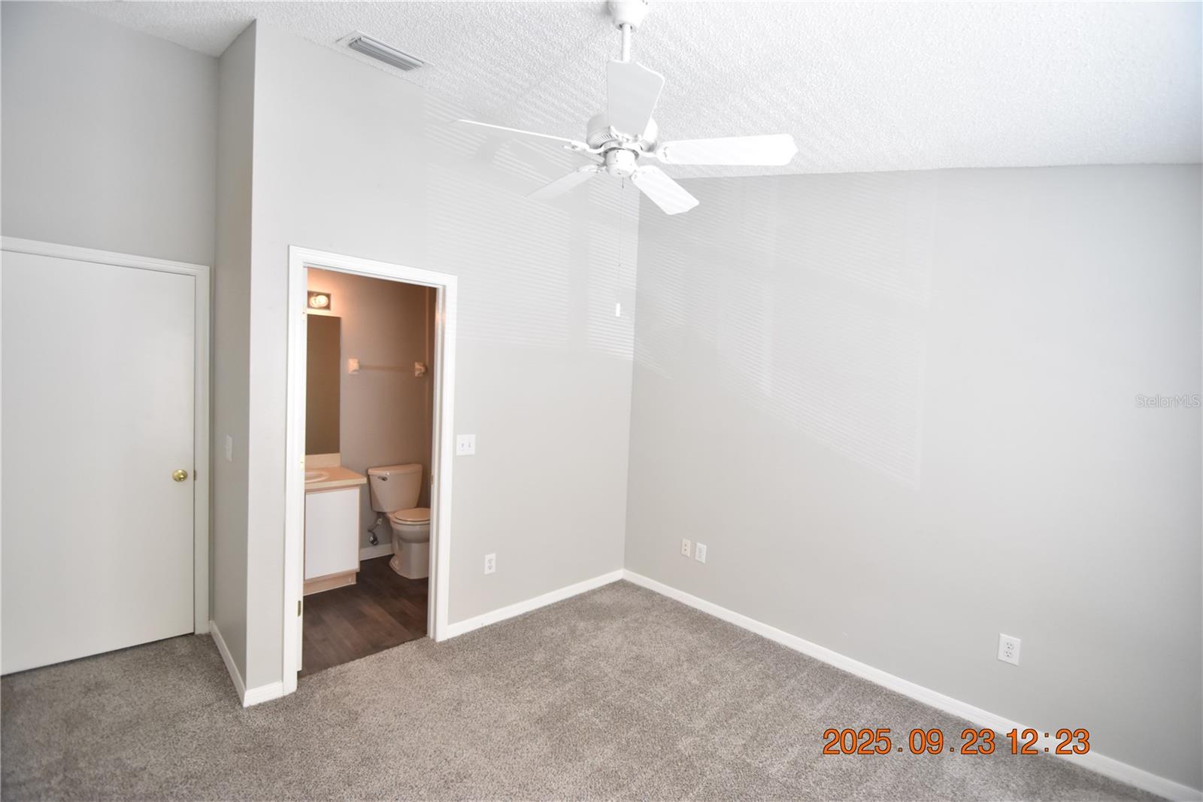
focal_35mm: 15
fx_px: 501
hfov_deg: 100.4
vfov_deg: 77.3
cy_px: 401
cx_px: 602
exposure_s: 1/125
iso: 800
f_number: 3.5
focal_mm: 10
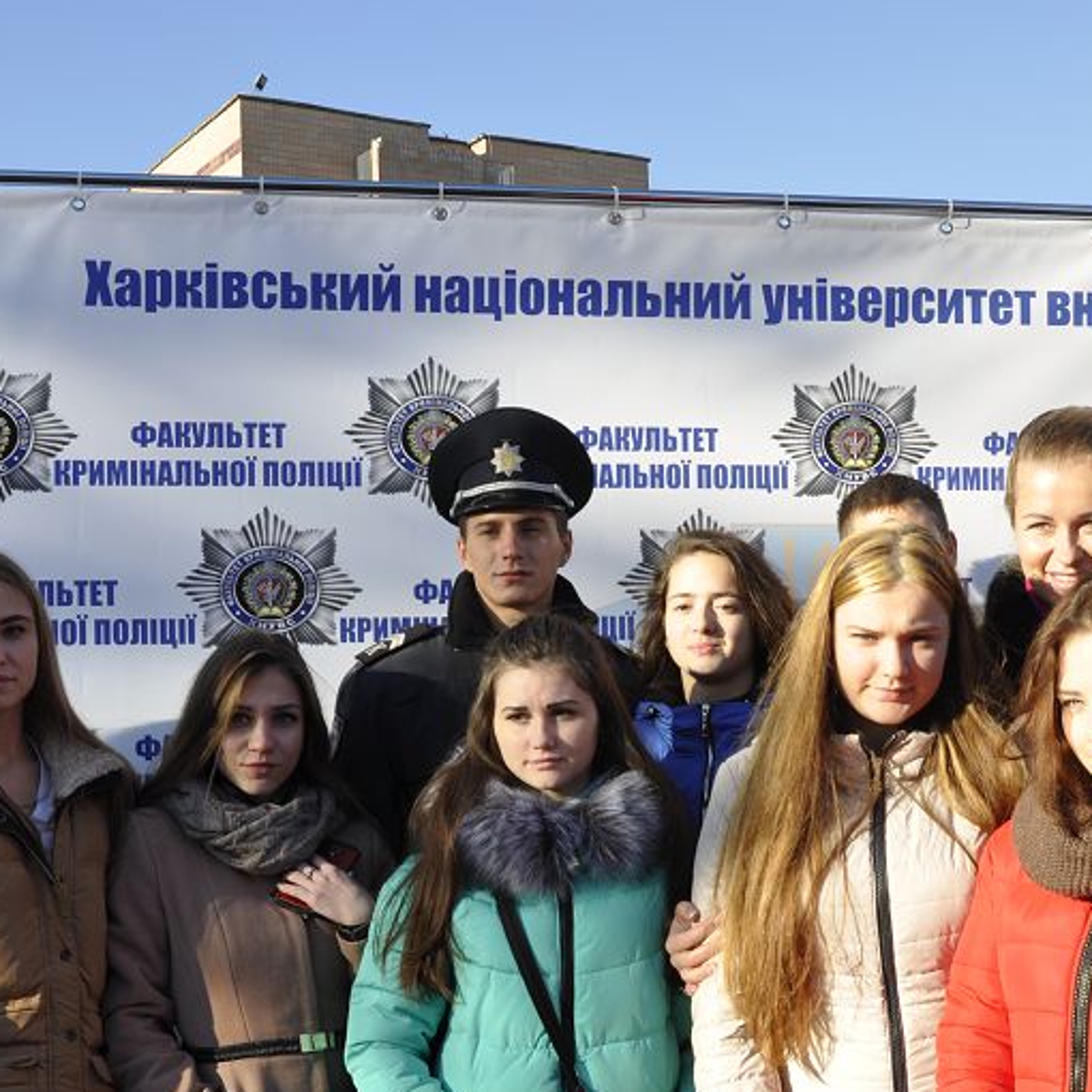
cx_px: 574
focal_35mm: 46
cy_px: 719
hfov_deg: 36.8
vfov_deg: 36.4
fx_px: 1642
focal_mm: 18
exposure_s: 1/250
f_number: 8
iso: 200
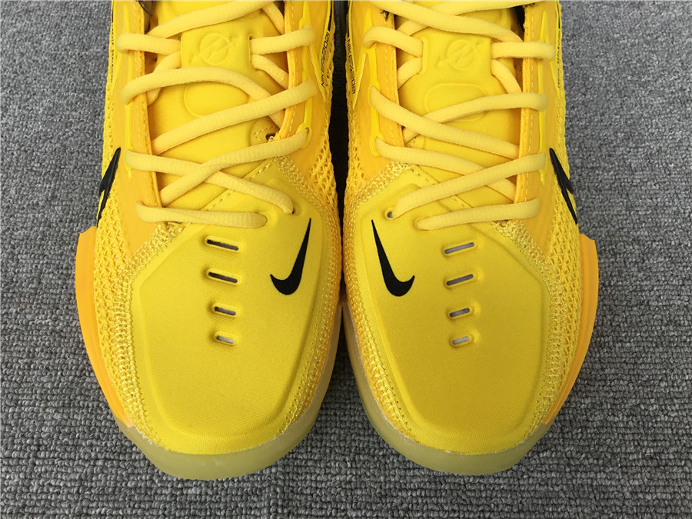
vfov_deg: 45.4
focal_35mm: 31
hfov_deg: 58.4
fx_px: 620
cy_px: 260
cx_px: 346
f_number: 2.4
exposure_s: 1/388
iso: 25
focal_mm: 3.3
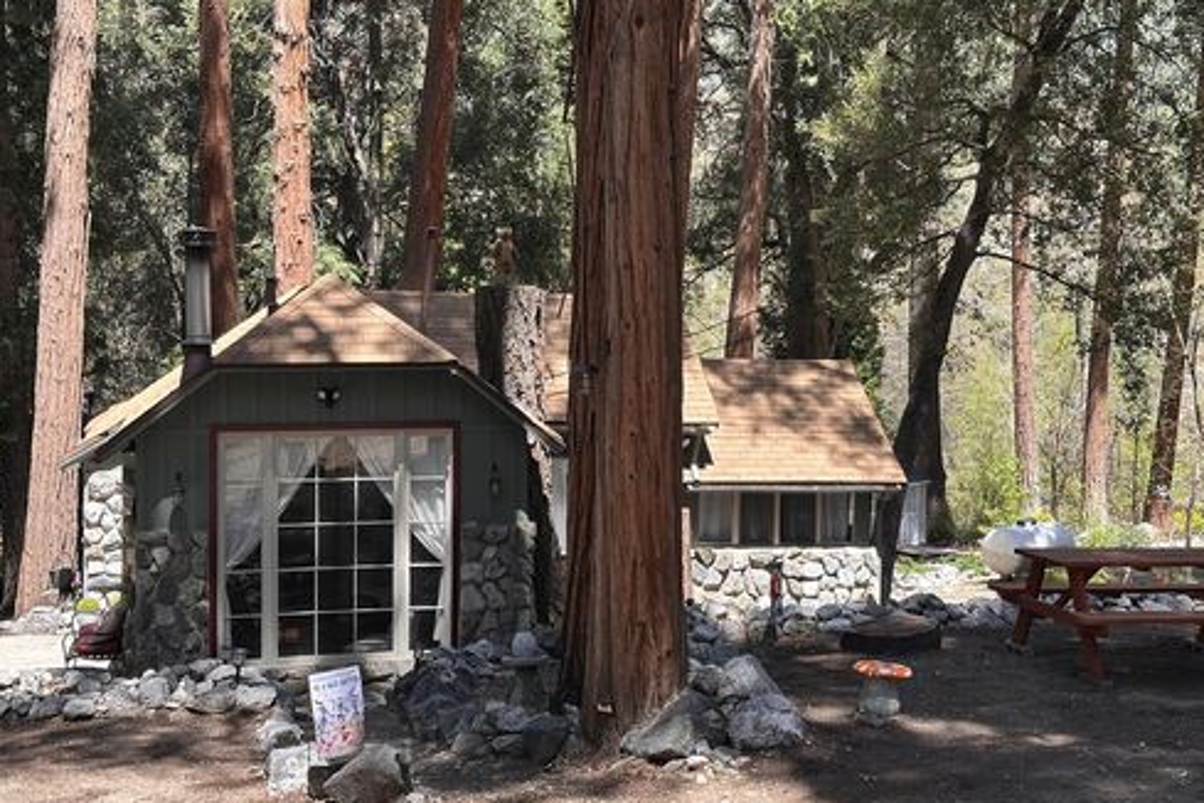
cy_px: 405
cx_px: 606
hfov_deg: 38.9
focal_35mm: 51
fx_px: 1706
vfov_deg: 26.5
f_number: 1.78
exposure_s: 1/564
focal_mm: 6.86
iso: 64
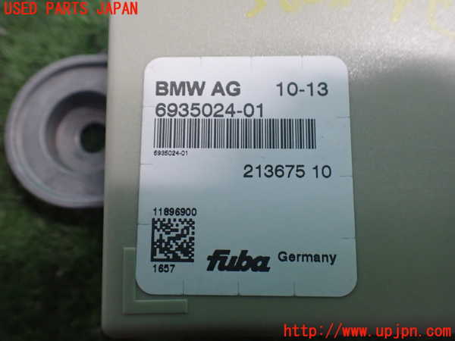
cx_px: 228
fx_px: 394
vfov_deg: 46.8
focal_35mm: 30
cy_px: 170
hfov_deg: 60.0
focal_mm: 5.4
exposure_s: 1/80
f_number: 2.3
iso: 800
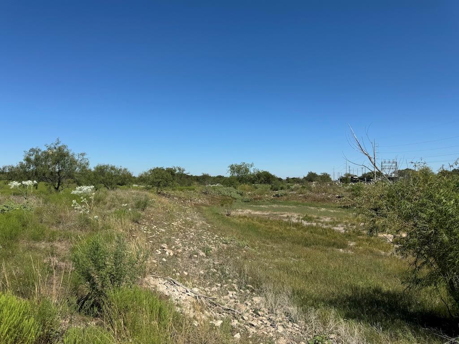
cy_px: 172
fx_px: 318
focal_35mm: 24
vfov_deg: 56.8
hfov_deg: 71.6
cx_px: 230
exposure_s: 1/5814
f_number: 1.78
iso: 80
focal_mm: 6.76
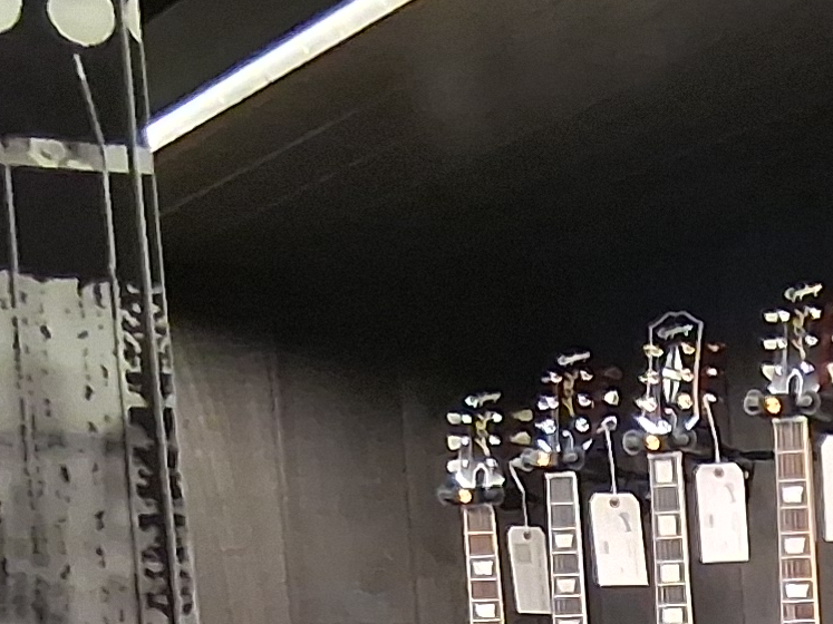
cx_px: 1779
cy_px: 1225
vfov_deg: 9.8
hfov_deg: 12.0
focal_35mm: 142
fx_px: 3417
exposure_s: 1/50
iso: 500
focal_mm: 3.98
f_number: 1.8
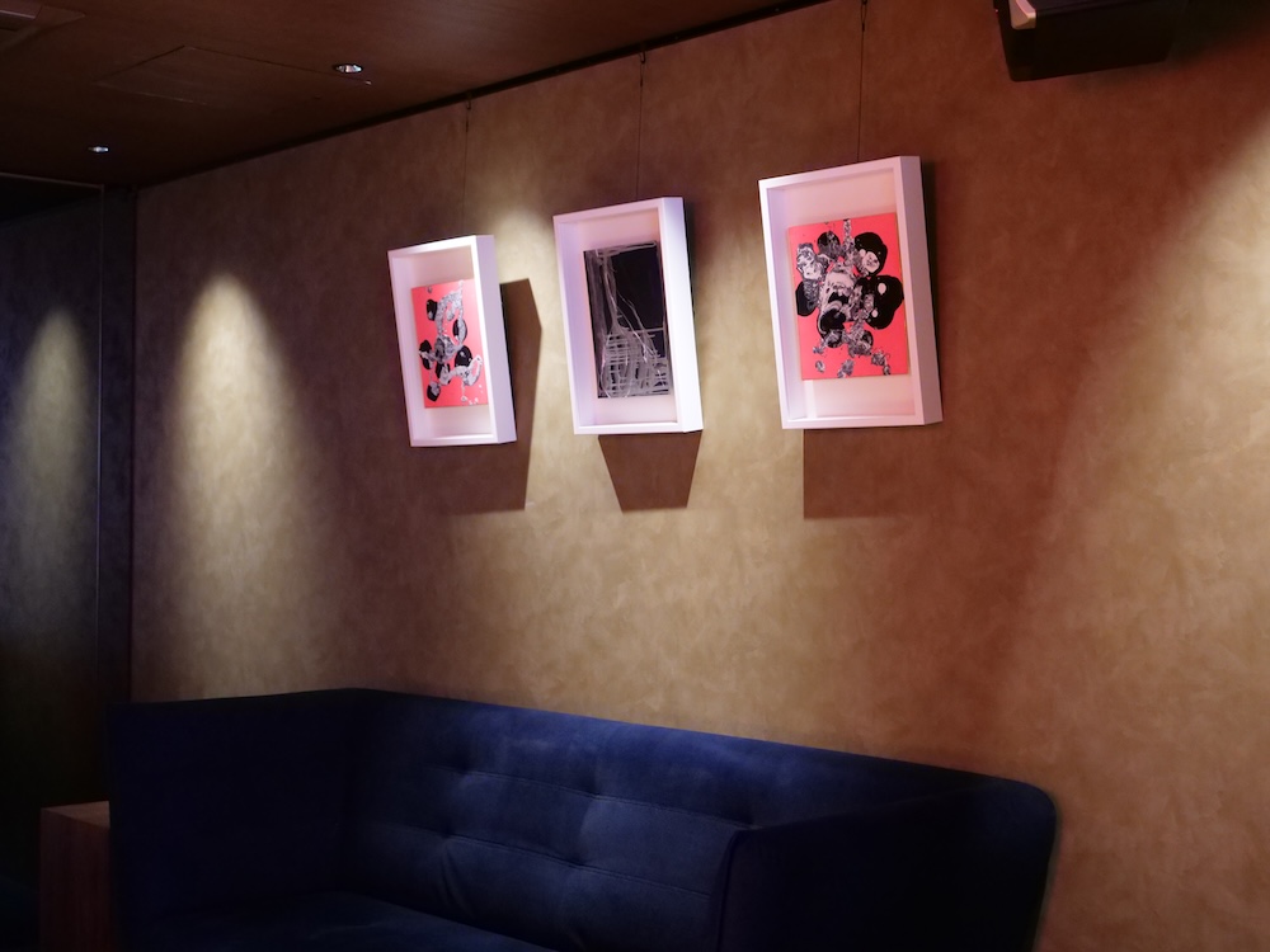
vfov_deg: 29.1
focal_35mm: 50
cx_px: 635
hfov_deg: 38.2
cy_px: 476
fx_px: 1834
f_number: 3.5
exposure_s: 1/20
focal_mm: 25
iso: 3200
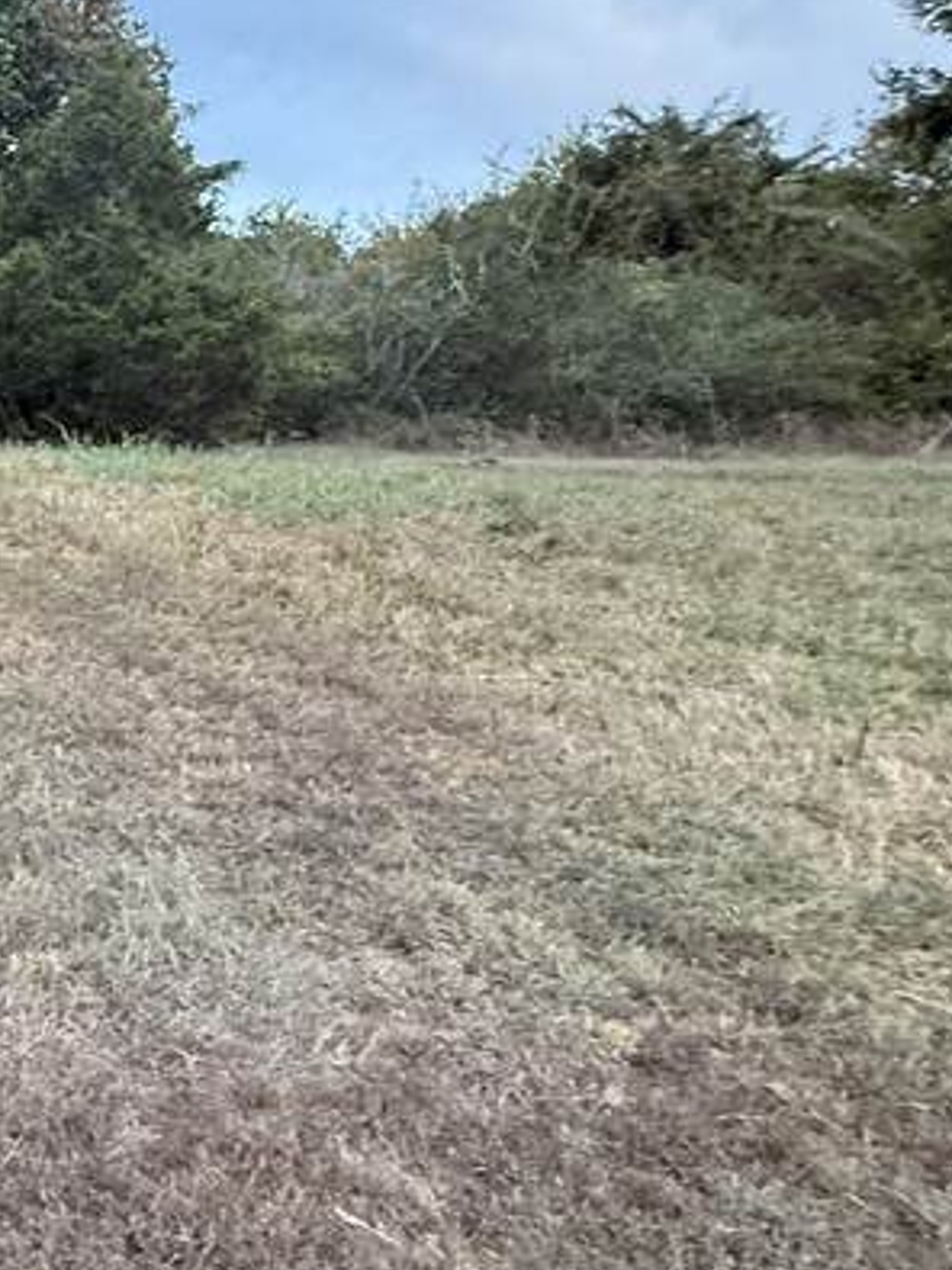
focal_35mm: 34
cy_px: 495
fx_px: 1247
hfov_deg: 35.9
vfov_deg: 53.5
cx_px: -84
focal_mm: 2.22
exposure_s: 1/60
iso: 500
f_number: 2.2
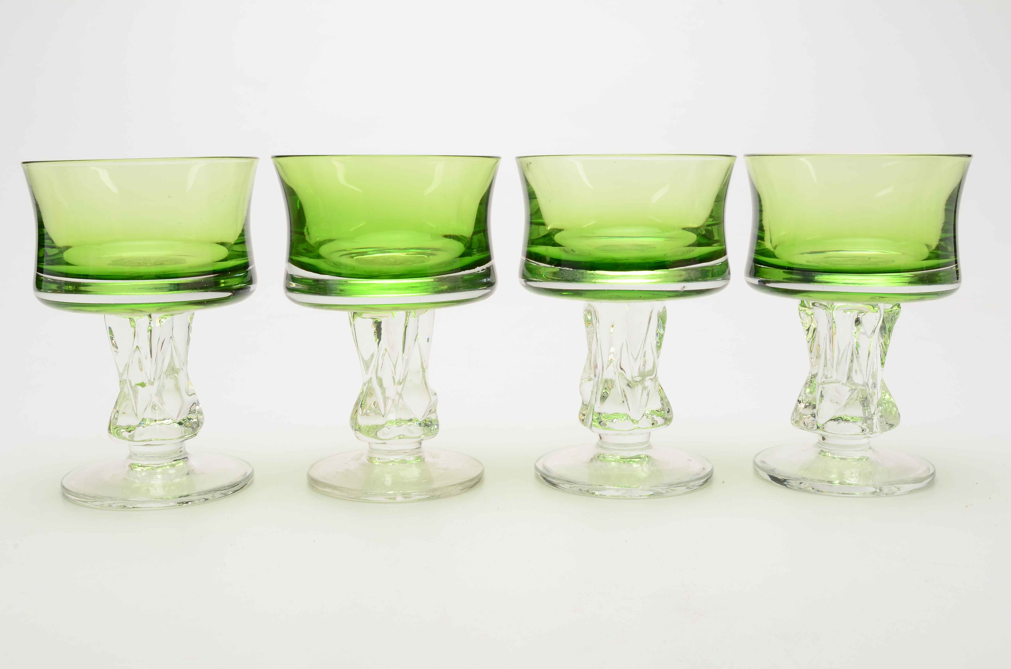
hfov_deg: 43.7
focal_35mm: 45
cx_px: 506
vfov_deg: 29.7
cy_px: 334
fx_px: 1261
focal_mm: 30
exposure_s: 1/160
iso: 100
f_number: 25
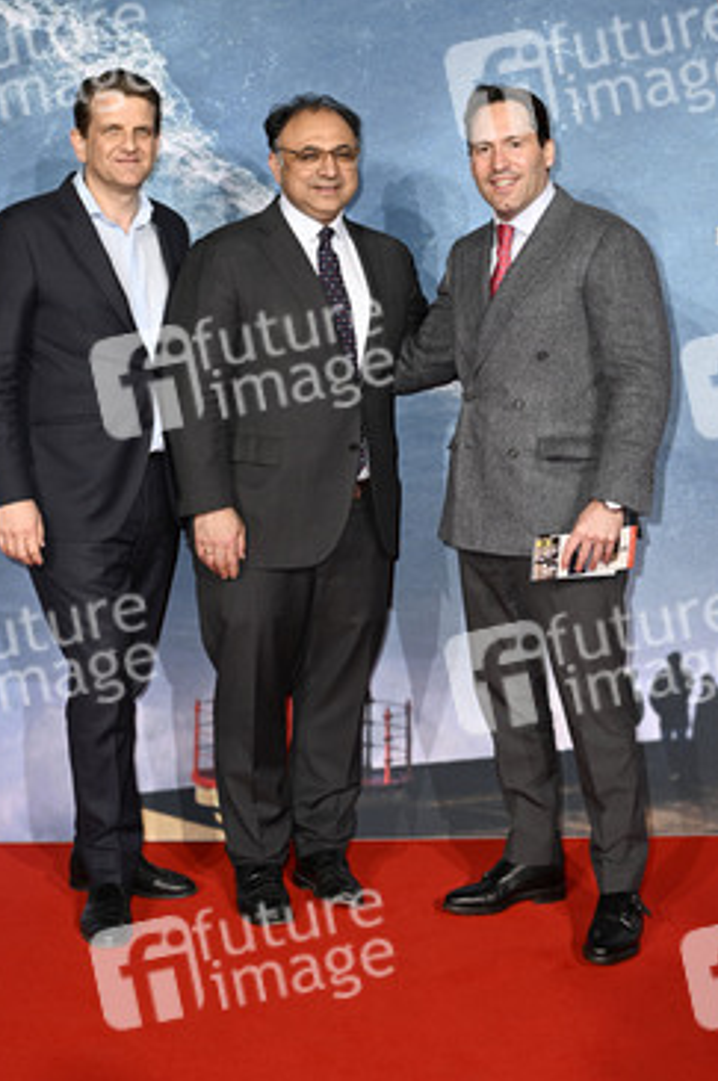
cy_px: 517
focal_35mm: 47
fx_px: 1410
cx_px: 328
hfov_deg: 28.6
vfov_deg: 42.0
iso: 100
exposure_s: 1/200
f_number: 3.2
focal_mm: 43
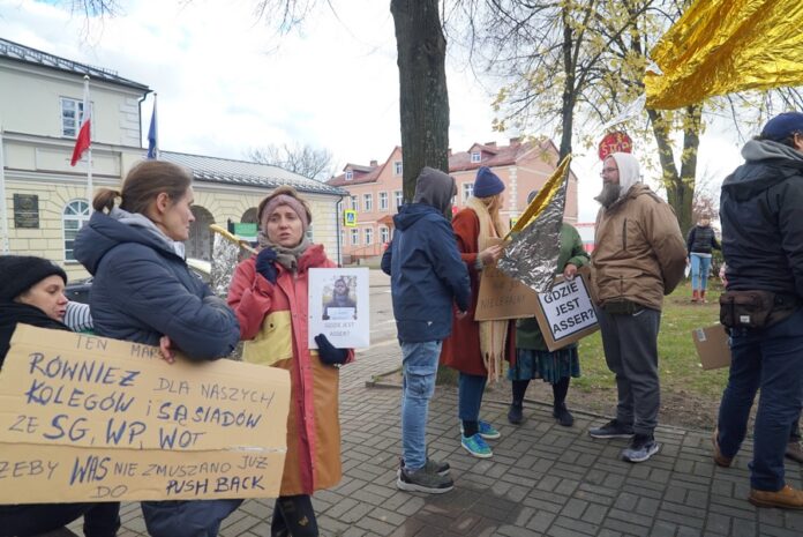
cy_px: 268
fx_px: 536
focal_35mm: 24
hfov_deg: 73.7
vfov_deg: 53.2
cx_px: 402
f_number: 4
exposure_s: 1/160
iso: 1250
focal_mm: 24
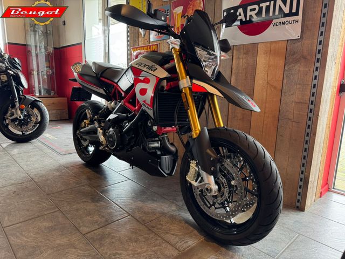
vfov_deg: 56.8
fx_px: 239
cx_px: 172
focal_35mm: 24
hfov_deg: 71.6
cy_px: 130
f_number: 1.78
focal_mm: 6.76
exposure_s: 1/50
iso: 125
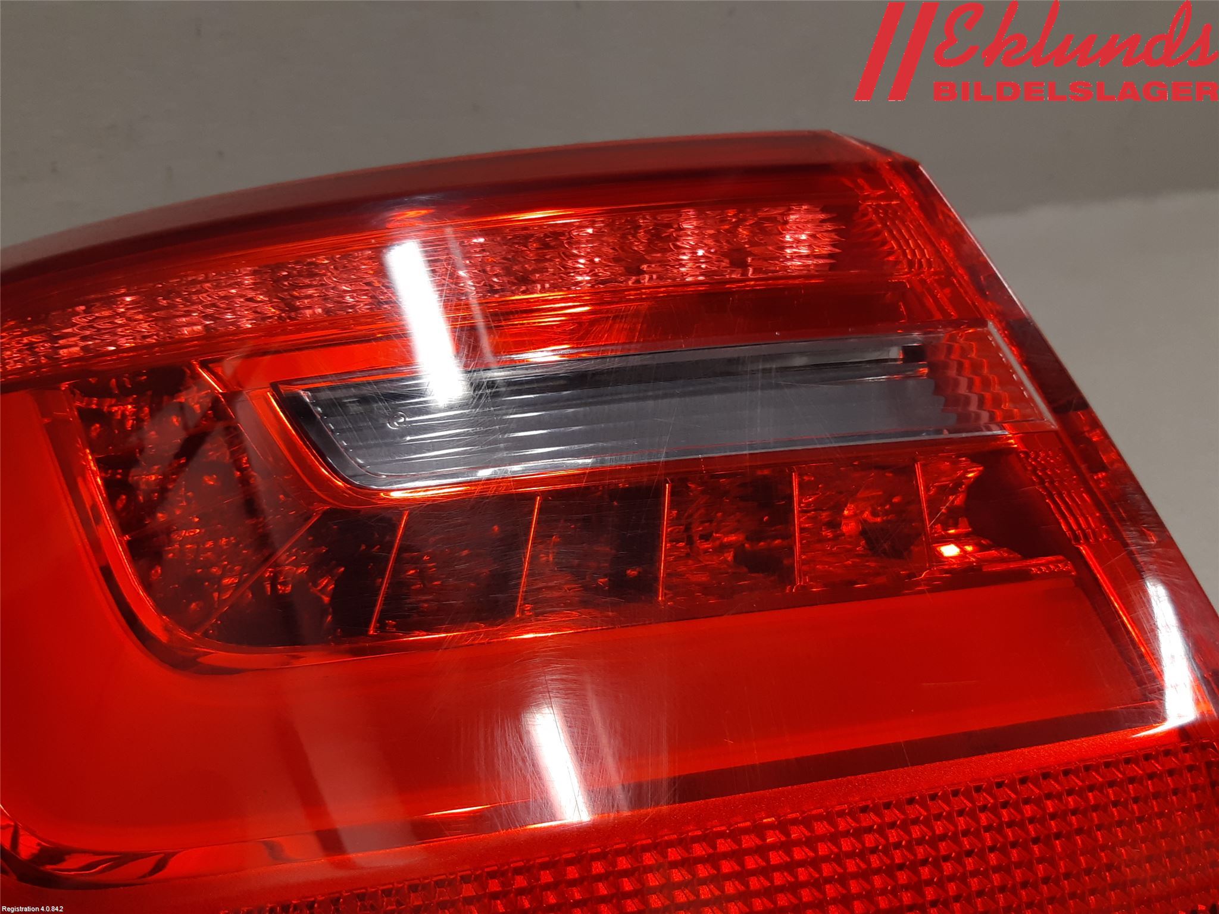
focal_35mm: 26
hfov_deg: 67.3
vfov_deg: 53.1
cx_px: 610
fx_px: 916
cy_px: 457
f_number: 1.7
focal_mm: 3.93
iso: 64
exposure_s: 1/50
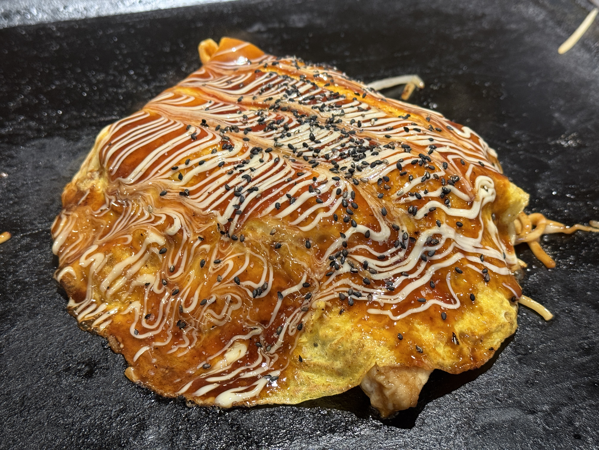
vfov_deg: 30.3
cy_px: 225
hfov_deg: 39.7
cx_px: 300
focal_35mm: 48
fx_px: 831
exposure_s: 1/40
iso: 250
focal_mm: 6.76
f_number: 1.78
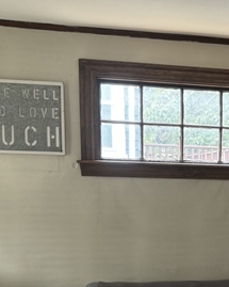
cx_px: 250
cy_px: 242
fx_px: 568
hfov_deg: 21.6
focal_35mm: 67
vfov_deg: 27.6
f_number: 1.78
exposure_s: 1/60
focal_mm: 6.76
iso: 200
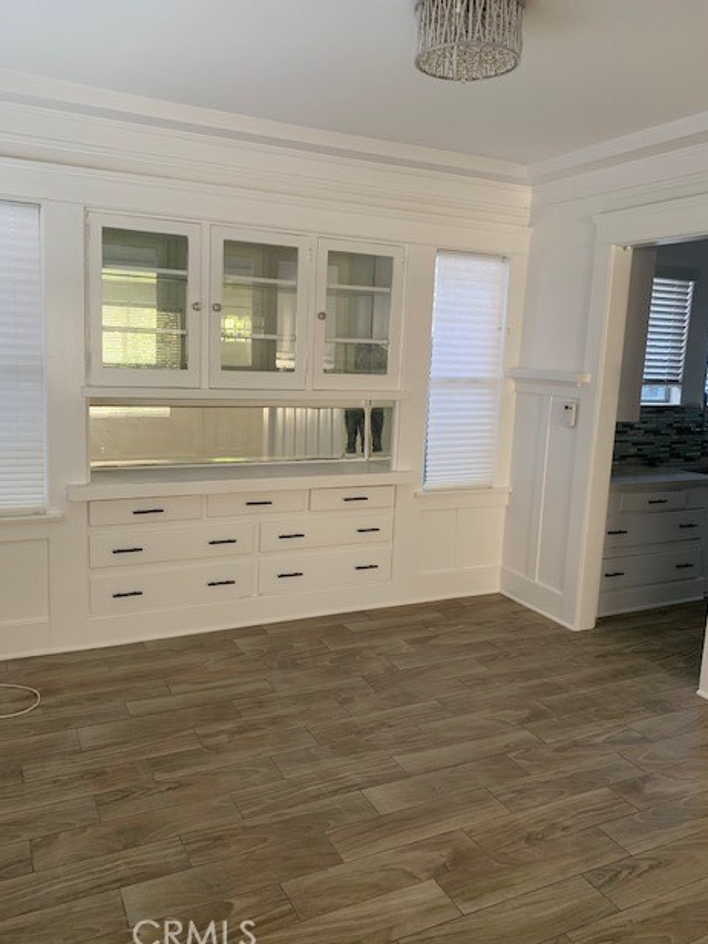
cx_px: 346
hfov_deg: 51.4
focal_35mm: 27
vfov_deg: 65.3
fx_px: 736
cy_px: 466
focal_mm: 4.25
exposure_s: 1/60
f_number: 1.8
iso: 100
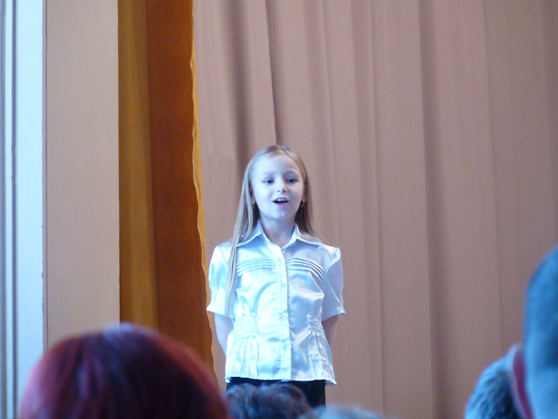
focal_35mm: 290
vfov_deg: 5.1
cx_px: 279
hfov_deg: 6.8
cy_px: 210
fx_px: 4675
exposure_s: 1/10
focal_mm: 51.5
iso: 800
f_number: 3.7
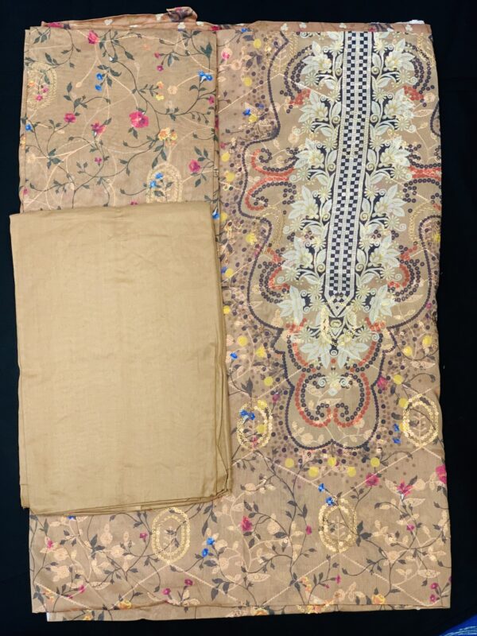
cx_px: 238
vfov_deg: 36.8
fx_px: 955
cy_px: 318
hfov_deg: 28.0
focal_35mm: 52
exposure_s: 1/120
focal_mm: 6
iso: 125
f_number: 2.4
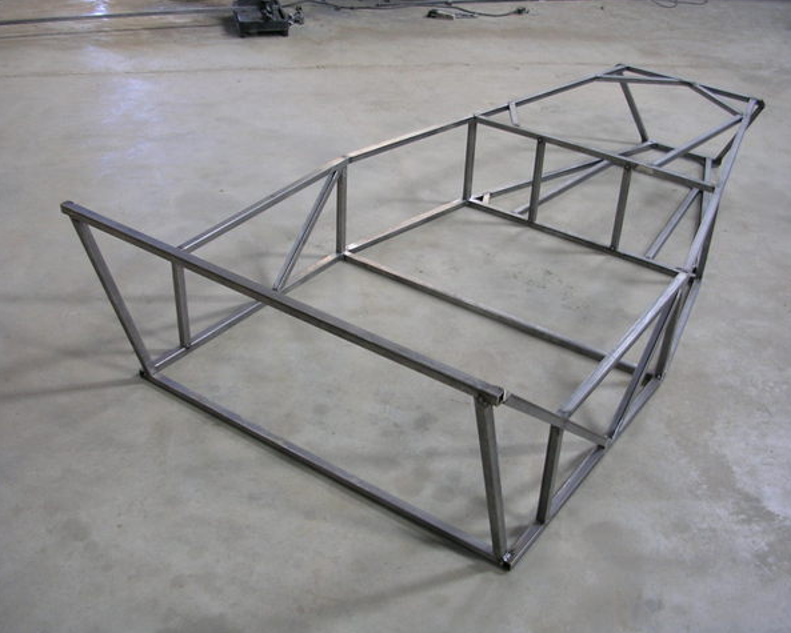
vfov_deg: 37.4
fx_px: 937
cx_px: 422
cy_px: 317
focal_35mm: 40
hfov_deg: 45.7
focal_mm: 5.8
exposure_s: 1/10.3
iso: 50
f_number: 2.8
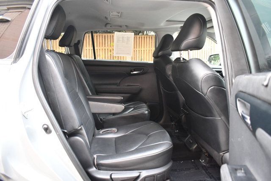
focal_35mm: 27
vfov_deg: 48.0
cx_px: 136
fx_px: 203
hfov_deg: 67.4
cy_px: 90
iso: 2200
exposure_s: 1/125
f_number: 3.5
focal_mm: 18
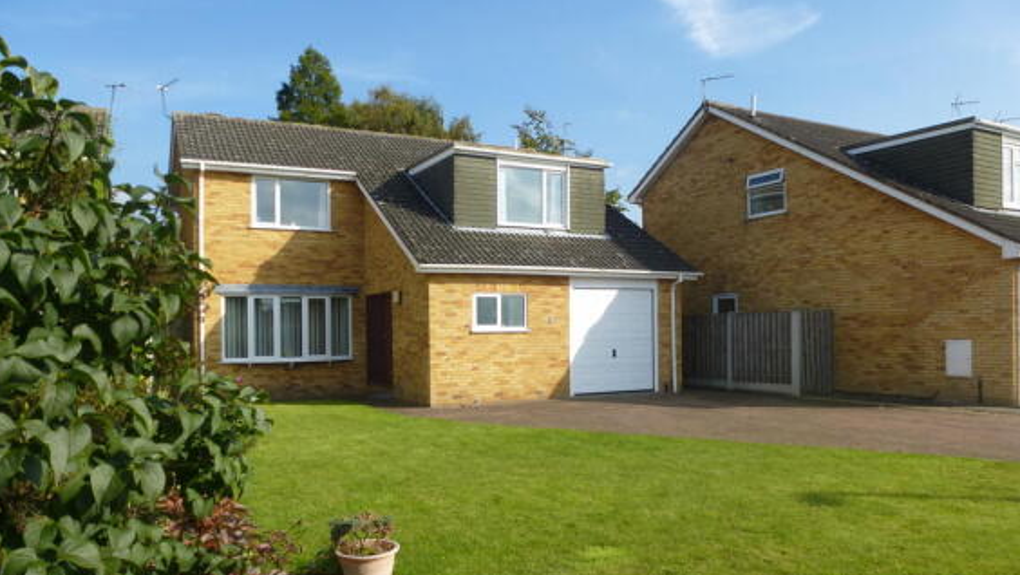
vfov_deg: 42.8
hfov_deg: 69.8
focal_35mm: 27
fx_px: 731
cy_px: 332
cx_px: 509
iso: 100
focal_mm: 4.3
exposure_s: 1/640
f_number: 4
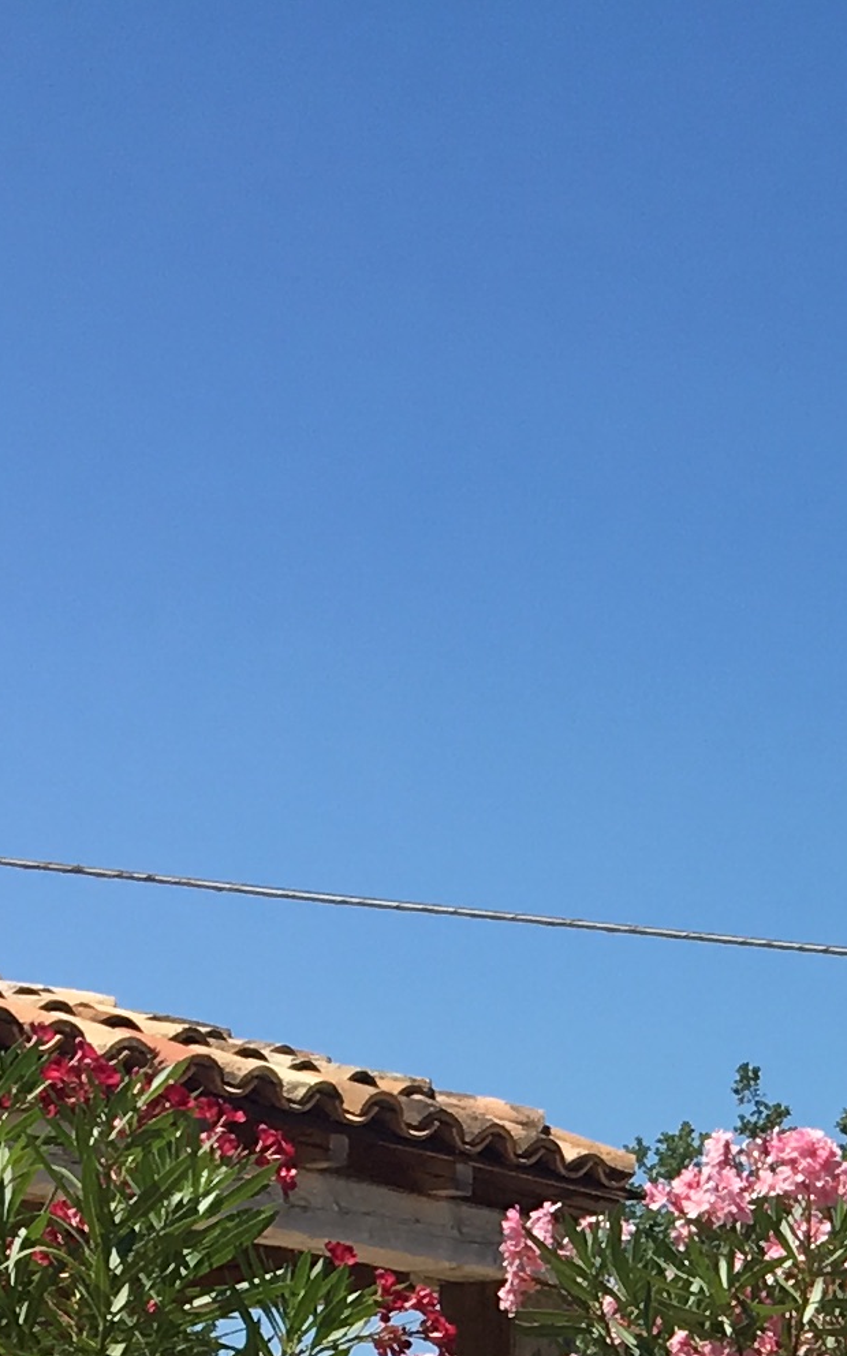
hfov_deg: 10.0
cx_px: 1492
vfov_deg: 15.4
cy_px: 2059
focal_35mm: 125
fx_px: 4617
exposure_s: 1/1637
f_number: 2.2
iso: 25
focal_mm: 4.15
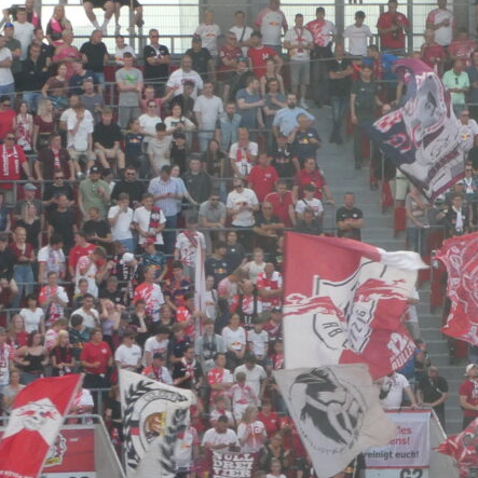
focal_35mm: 511
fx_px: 7983
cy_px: 367
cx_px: 560
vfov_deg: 3.4
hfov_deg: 3.4
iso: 160
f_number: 5.5
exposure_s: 1/80
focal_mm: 28.7
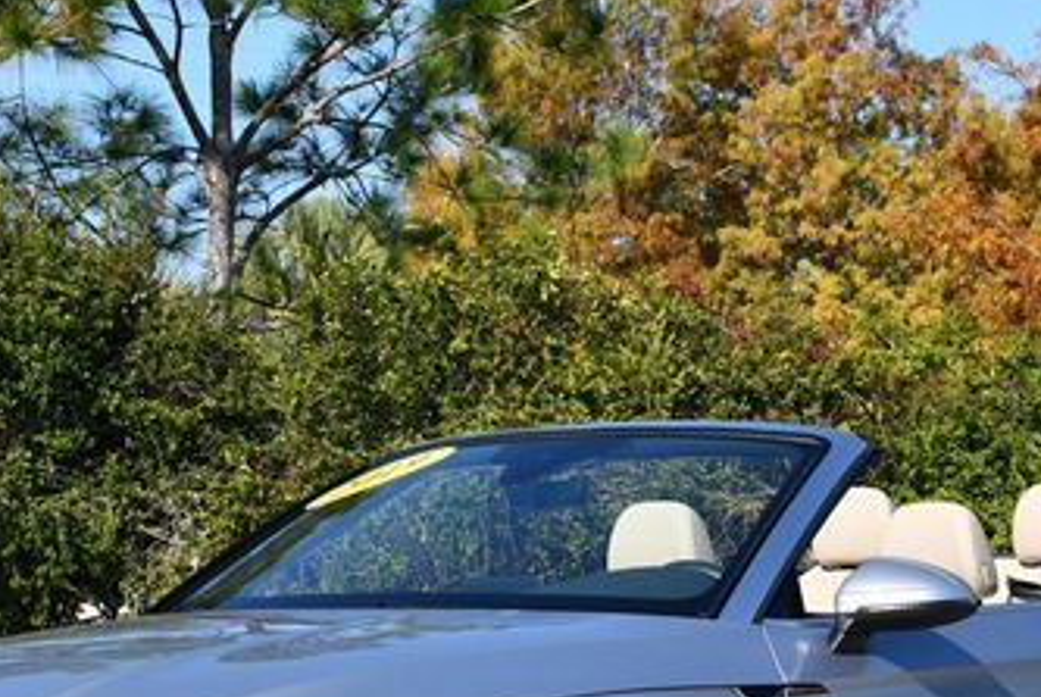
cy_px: 656
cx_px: 544
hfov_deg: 16.6
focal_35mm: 123
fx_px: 3561
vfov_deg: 11.1
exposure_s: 1/320
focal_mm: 32
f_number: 9
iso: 100
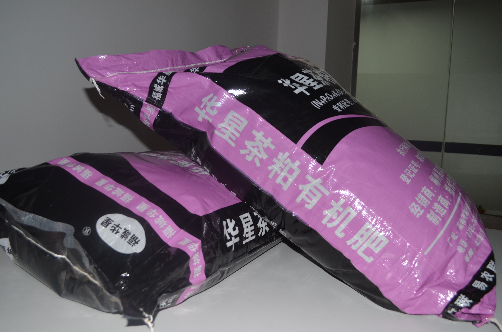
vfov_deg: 43.4
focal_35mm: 30
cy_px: 166
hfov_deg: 62.0
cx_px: 251
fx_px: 417
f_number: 5.6
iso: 200
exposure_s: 1/30
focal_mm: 20
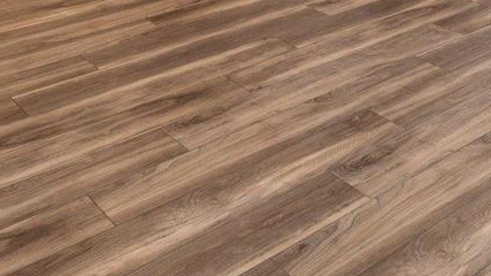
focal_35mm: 53
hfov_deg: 37.8
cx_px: 389
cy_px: -216
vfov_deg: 18.1
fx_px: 690
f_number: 5.6
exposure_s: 1/40
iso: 400
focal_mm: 10
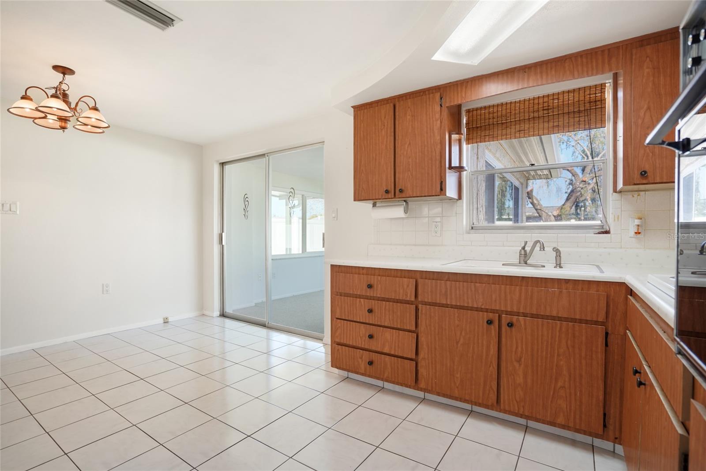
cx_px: 353
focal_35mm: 16
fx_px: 314
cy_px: 236
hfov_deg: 96.7
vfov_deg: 73.7
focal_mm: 16
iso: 500
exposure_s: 1/30
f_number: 4
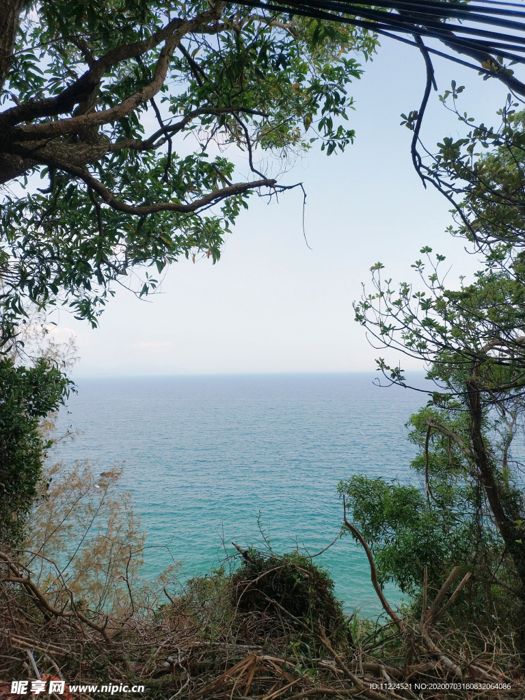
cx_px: 262
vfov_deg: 56.8
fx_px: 647
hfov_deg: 44.2
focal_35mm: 32
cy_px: 350
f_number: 2
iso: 100
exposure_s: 1/904
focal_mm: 4.5
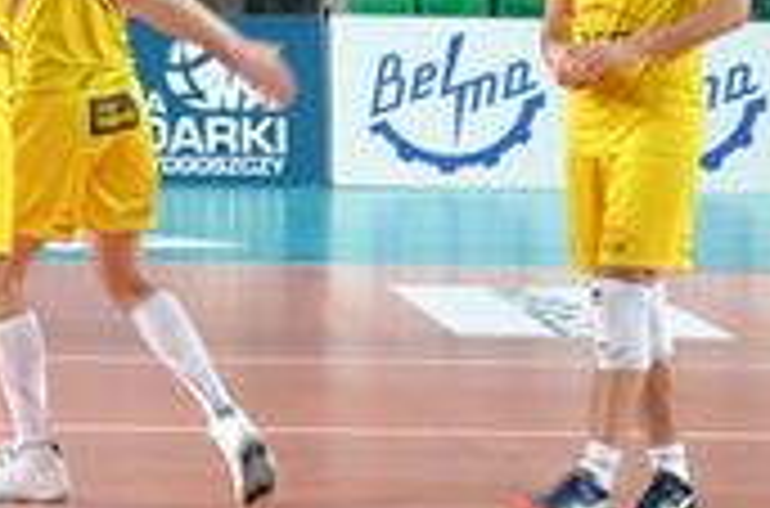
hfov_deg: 6.5
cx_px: -221
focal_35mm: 313
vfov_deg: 4.4
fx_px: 6676
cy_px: -124
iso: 450
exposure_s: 1/60
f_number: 4.8
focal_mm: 42
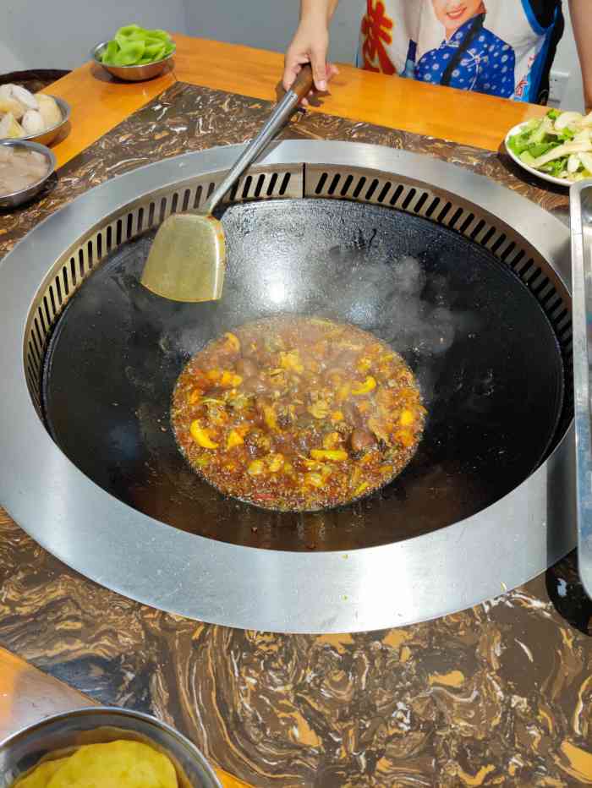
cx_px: 296
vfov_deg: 67.3
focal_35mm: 26
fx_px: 592
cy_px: 394
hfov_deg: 53.1
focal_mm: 5.58
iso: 224
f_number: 1.6
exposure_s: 1/100
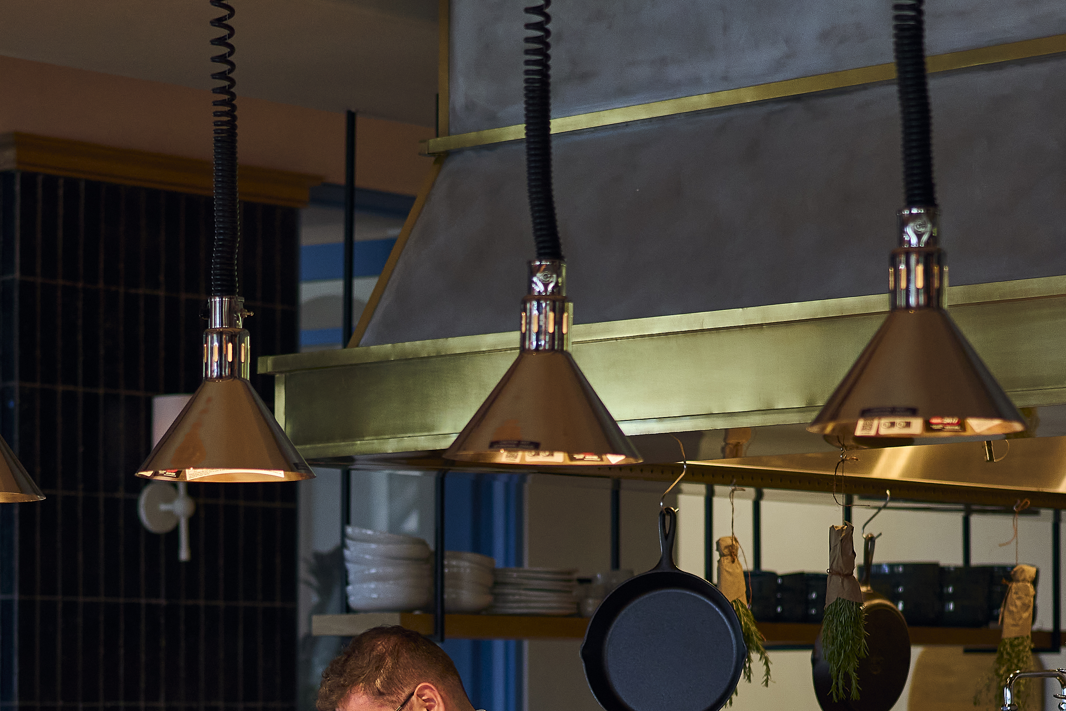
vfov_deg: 12.3
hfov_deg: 18.4
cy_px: 641
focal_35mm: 111
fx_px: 3287
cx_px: 358
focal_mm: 35
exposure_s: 1/1250
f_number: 1.4
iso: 500
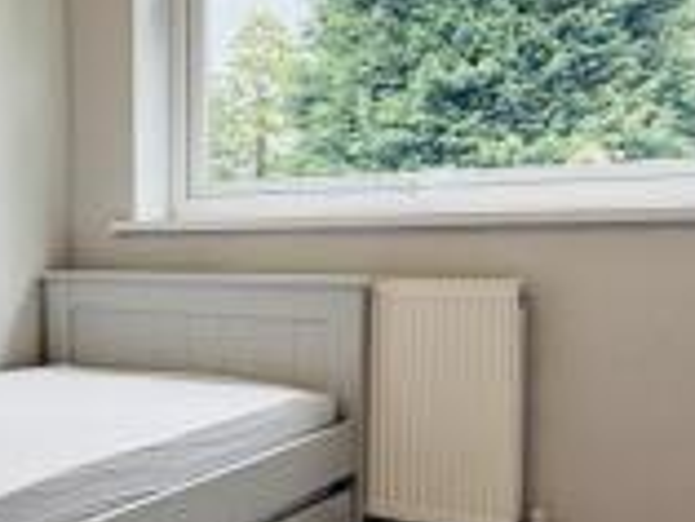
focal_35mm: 52
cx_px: -11
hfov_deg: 33.4
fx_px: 1045
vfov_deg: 28.1
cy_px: 285
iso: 64
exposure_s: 1/205
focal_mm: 2.22
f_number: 2.2
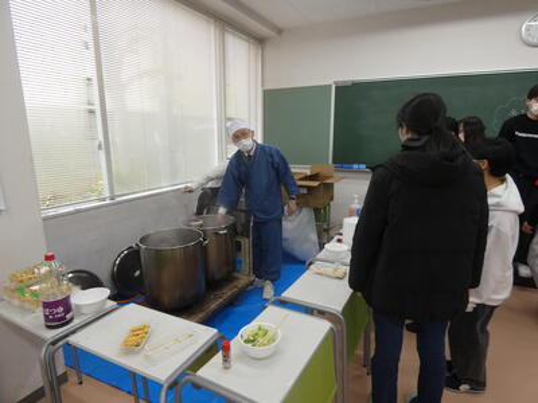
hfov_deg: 81.7
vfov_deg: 66.0
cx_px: 269
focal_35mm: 20
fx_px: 311
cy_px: 202
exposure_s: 1/60
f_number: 2.8
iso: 80
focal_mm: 3.6
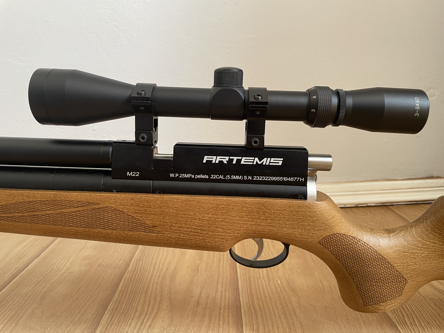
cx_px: 222
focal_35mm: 26
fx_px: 333
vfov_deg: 53.1
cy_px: 166
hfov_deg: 67.3
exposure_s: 1/76
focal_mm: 4.2
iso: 125
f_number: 1.6
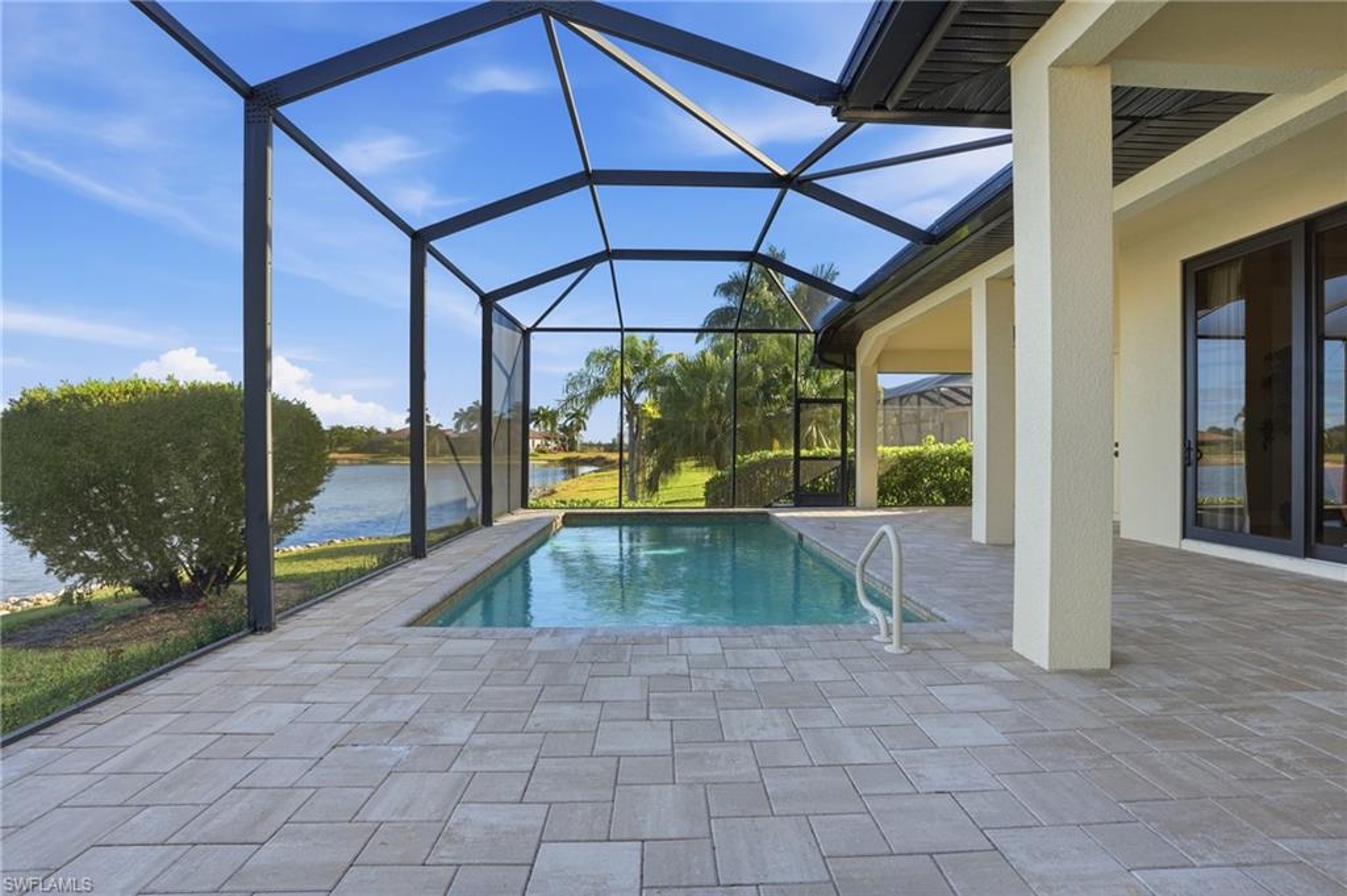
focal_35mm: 16
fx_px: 598
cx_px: 674
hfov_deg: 96.8
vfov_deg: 73.7
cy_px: 448
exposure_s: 1/320
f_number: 9
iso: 200
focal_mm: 16
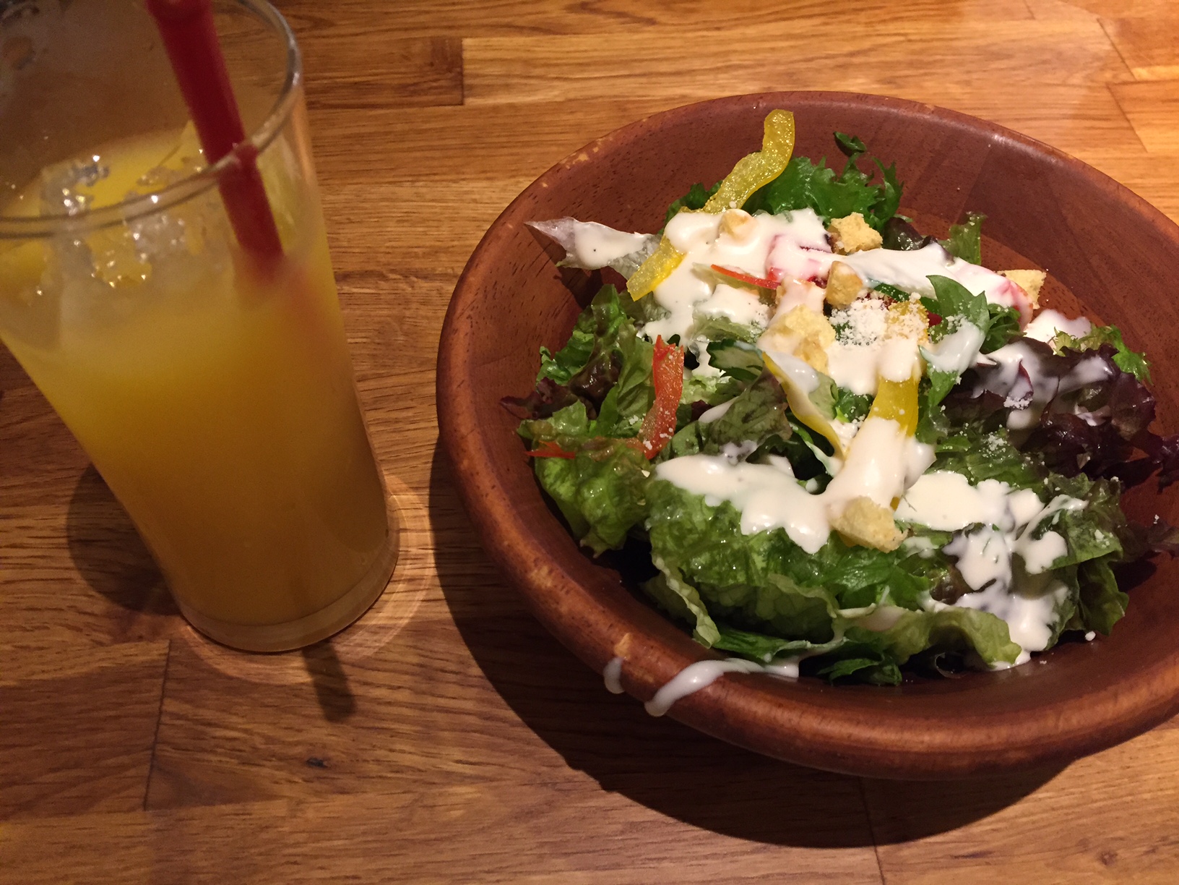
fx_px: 988
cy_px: 442
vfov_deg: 48.2
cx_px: 590
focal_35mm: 29
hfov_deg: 61.7
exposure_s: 1/33
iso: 200
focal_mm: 4.15
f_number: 2.2
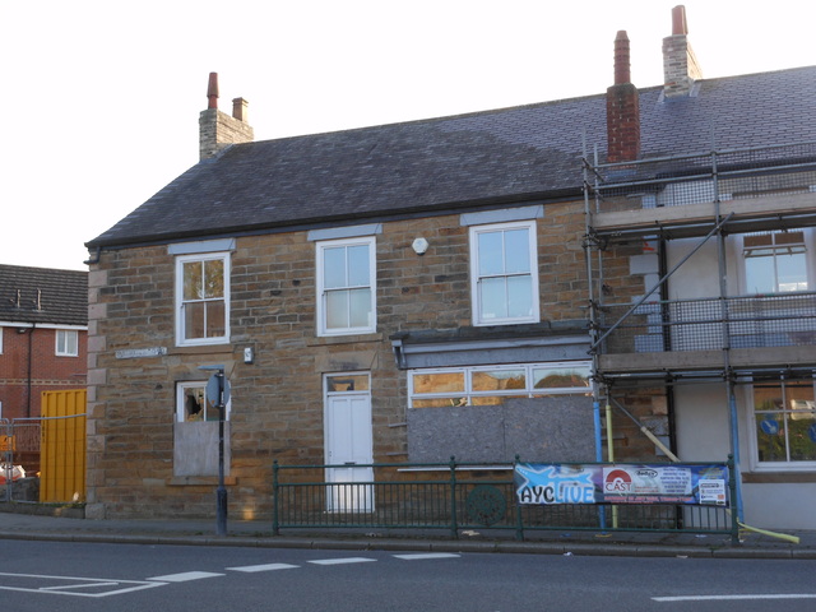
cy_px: 306
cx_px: 408
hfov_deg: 42.1
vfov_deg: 32.2
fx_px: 1061
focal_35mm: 45
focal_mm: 8.1
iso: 80
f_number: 4.6
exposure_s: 1/100
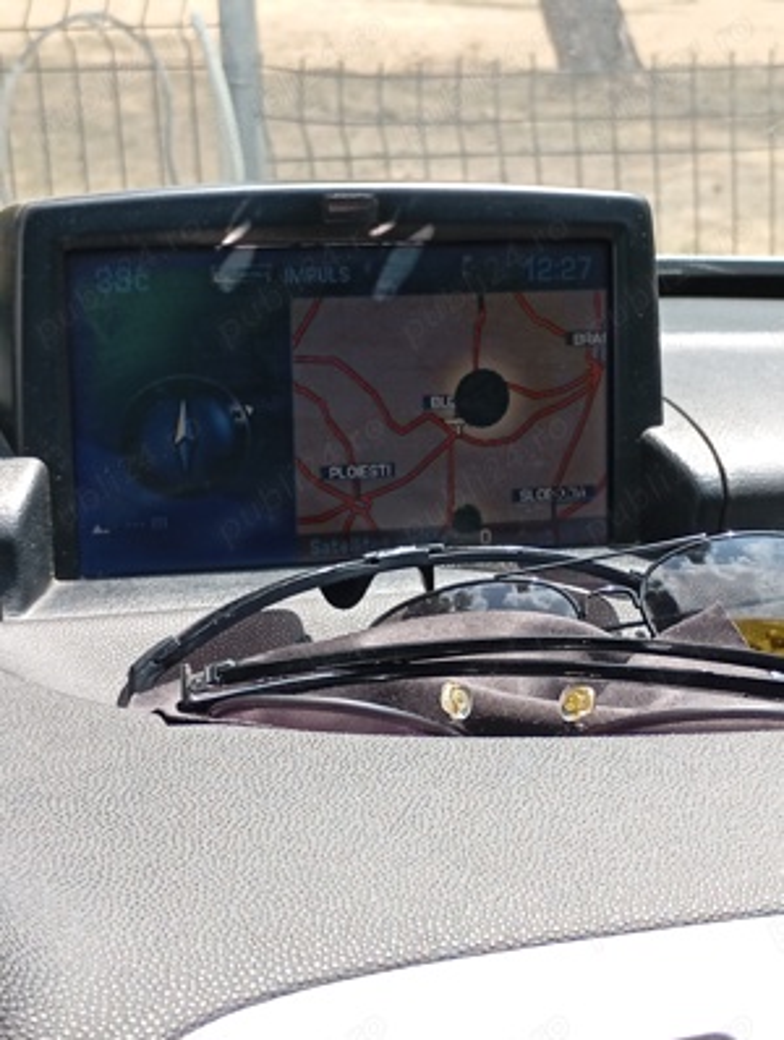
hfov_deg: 22.3
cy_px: 520
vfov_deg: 29.3
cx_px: 392
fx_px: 1987
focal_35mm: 66
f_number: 1.8
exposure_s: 1/115
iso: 103
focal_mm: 4.27
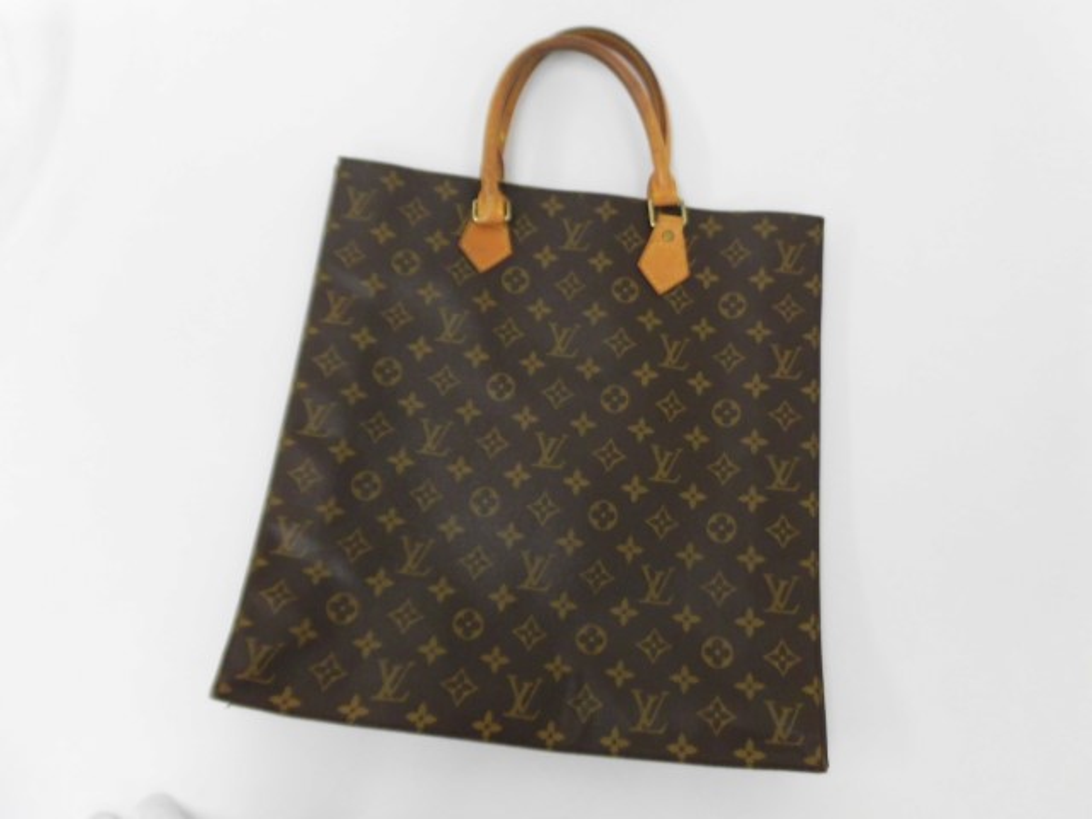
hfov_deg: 71.6
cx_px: 546
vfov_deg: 56.8
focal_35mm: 24
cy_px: 410
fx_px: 757
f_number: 3.1
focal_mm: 4.3
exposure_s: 1/50
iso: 200
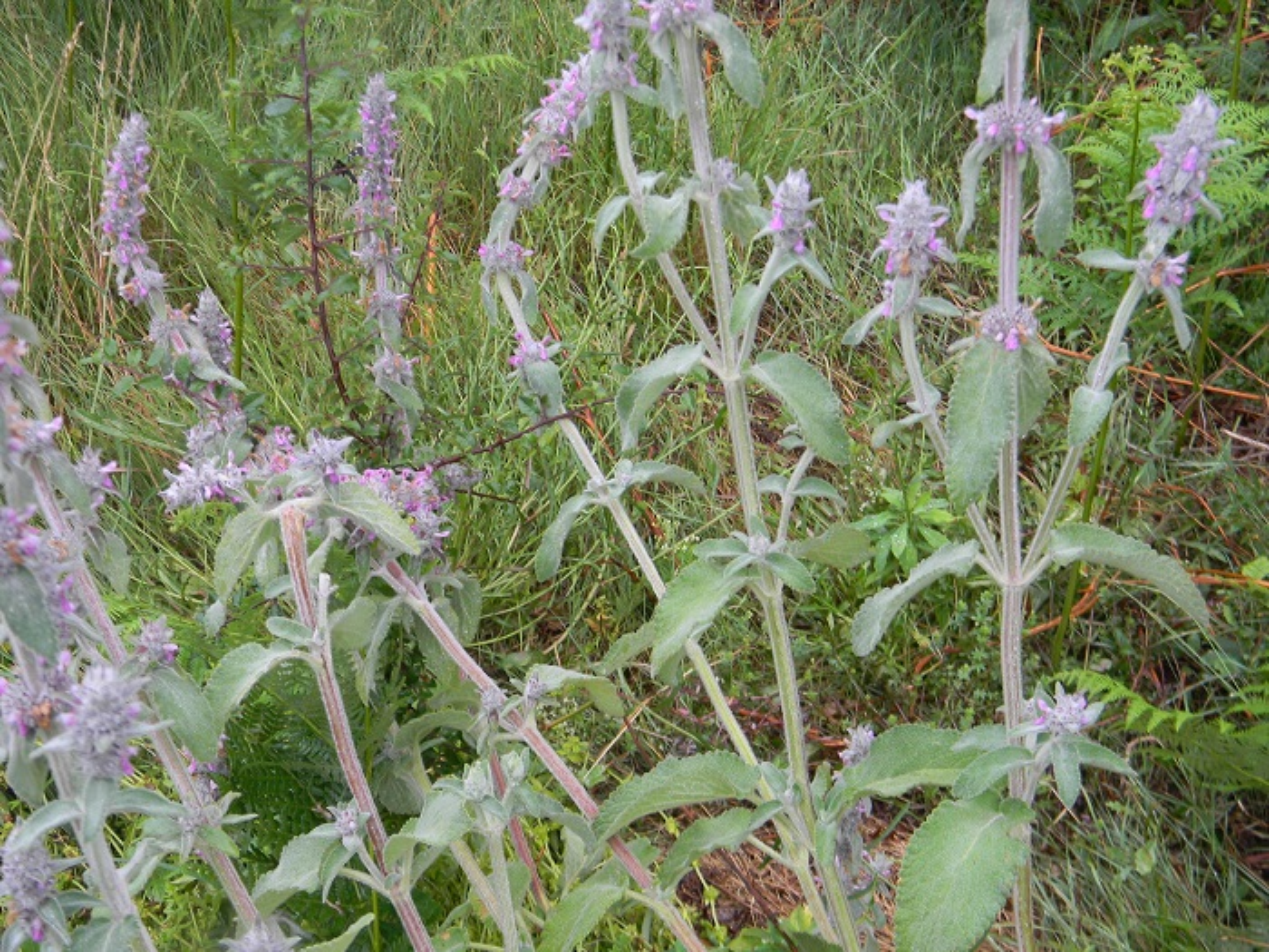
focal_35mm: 56
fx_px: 2053
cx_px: 634
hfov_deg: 34.3
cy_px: 476
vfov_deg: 26.1
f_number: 4.1
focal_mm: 10.1
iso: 80
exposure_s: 1/36.3
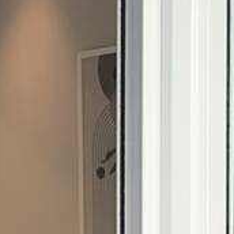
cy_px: 381
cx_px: -725
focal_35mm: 318
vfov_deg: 5.4
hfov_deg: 4.9
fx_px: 2432
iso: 80
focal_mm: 4.71
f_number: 1.7
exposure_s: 1/60
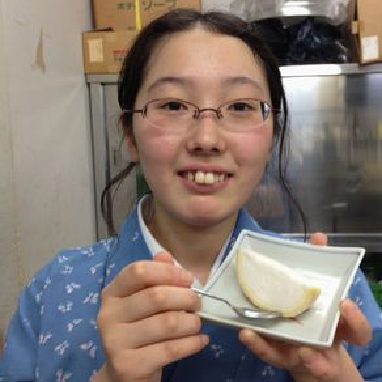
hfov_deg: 41.7
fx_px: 499
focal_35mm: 40
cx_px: 230
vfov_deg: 41.9
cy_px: 190
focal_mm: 4.13
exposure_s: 1/20
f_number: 2.4
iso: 64
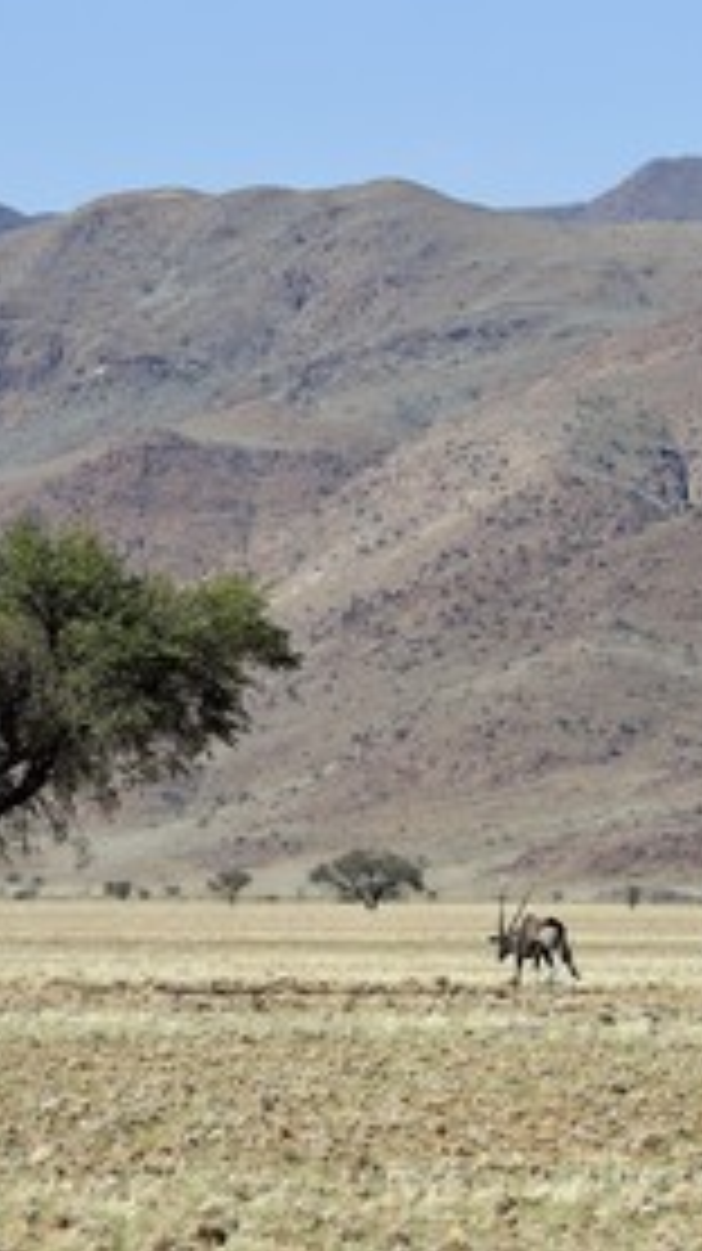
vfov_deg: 6.8
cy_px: 626
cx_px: 410
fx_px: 10509
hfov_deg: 3.8
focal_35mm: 317
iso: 200
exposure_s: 1/500
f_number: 9
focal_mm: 200
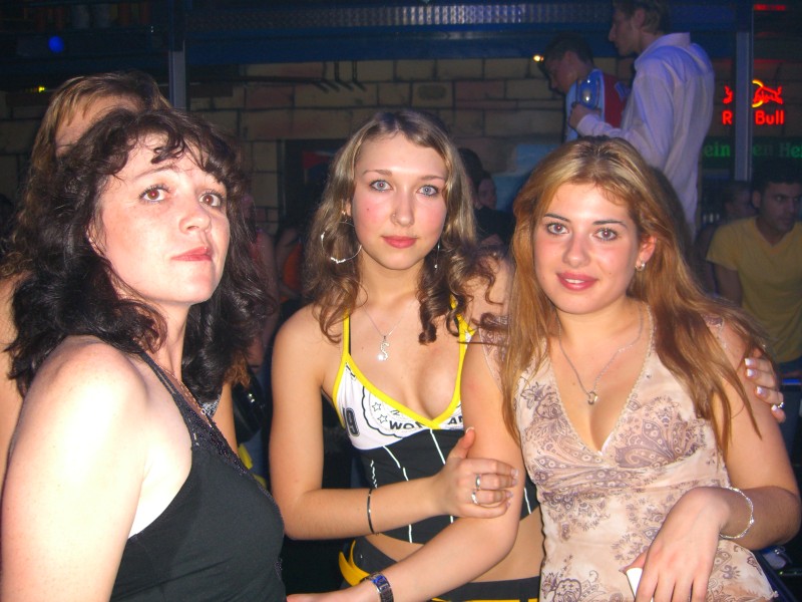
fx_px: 880
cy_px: 301
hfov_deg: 49.0
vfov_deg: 37.7
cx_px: 401
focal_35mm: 38
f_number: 2.8
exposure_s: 1/60
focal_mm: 7.9
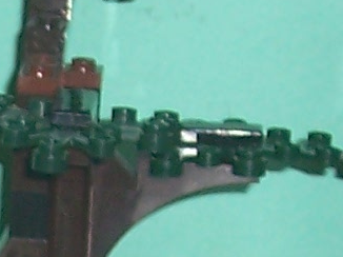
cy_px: 612
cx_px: -346
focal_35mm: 519
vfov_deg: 2.8
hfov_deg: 3.8
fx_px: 5139
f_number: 4
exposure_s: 1/90
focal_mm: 10.8
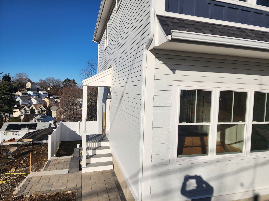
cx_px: 134
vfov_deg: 58.9
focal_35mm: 23
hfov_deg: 73.9
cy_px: 100
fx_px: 179
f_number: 1.8
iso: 12
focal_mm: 6.4
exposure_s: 1/2921
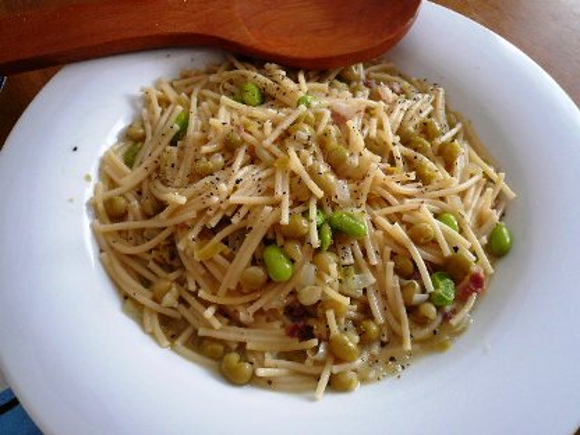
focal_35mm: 30
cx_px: 290
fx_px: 503
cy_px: 218
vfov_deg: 46.8
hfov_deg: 60.0
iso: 100
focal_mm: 4.6
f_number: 2.8
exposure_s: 1/60
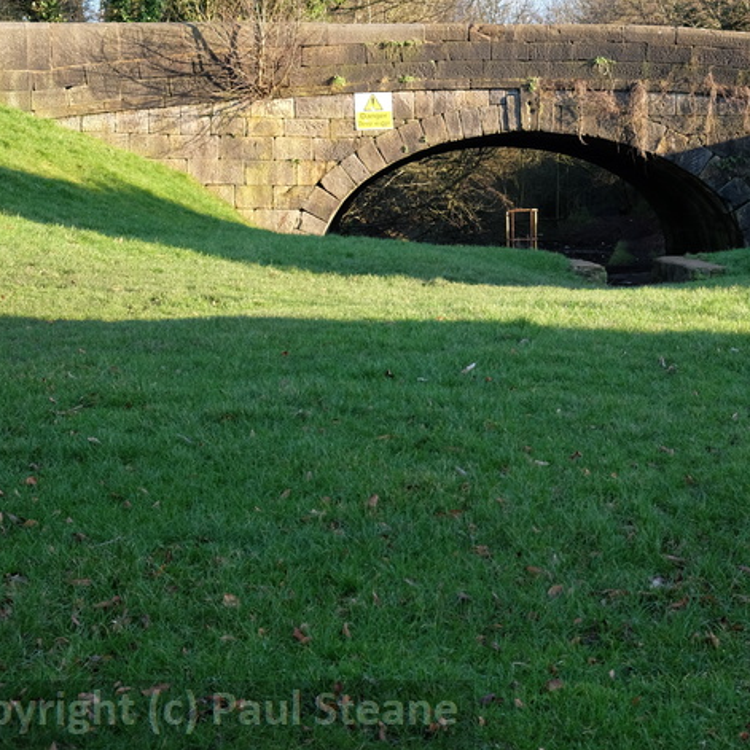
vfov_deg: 24.6
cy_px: 331
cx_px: 549
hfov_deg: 24.4
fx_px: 1716
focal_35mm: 70
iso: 400
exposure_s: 1/160
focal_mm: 32.9
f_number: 5.6
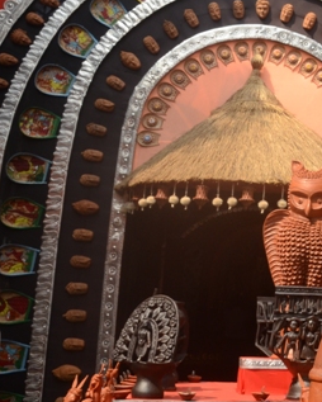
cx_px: 434
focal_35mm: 78
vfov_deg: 24.0
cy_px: 71
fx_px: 928
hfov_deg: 18.2
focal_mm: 22
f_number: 16
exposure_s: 1/200
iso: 500
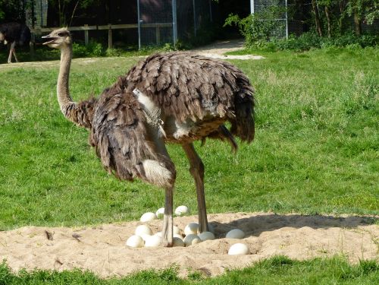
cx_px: 190
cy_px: 142
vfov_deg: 8.7
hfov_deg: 11.6
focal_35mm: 170
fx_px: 1861
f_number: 4
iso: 100
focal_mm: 30.6
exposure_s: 1/640
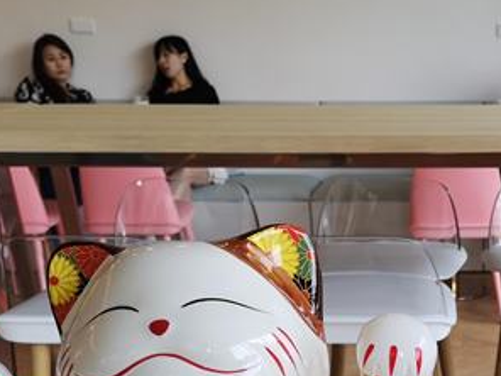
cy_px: 469
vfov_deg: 18.9
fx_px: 1057
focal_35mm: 73
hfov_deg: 25.6
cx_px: 477
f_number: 1.8
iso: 50
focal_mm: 3.95
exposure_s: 1/195
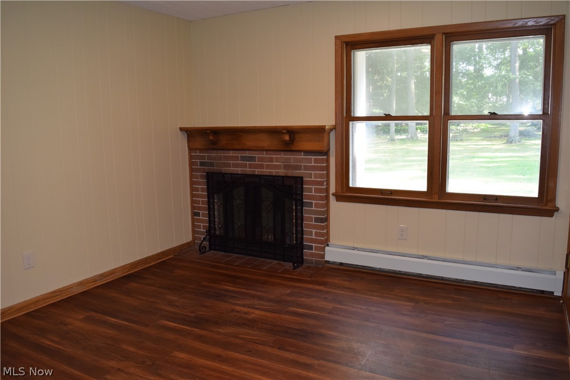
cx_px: 285
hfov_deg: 67.4
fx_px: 427
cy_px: 190
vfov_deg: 47.9
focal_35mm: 27
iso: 800
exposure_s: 1/100
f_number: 5
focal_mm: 18
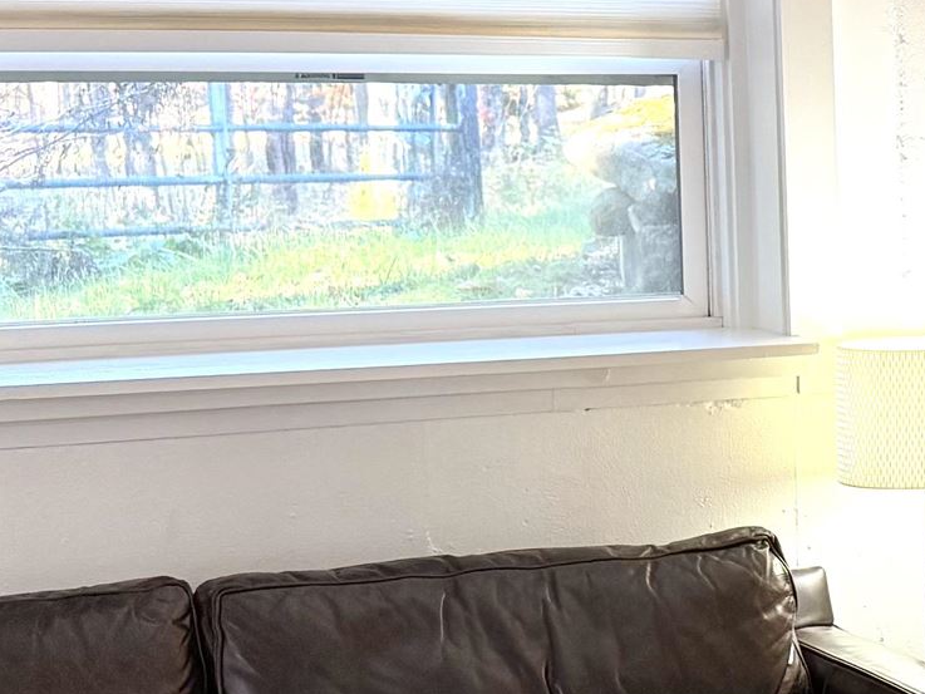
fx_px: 2673
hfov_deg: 18.4
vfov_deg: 14.8
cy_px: 427
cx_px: 1184
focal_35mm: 100
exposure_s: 1/104
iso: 200
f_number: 1.78
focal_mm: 6.76
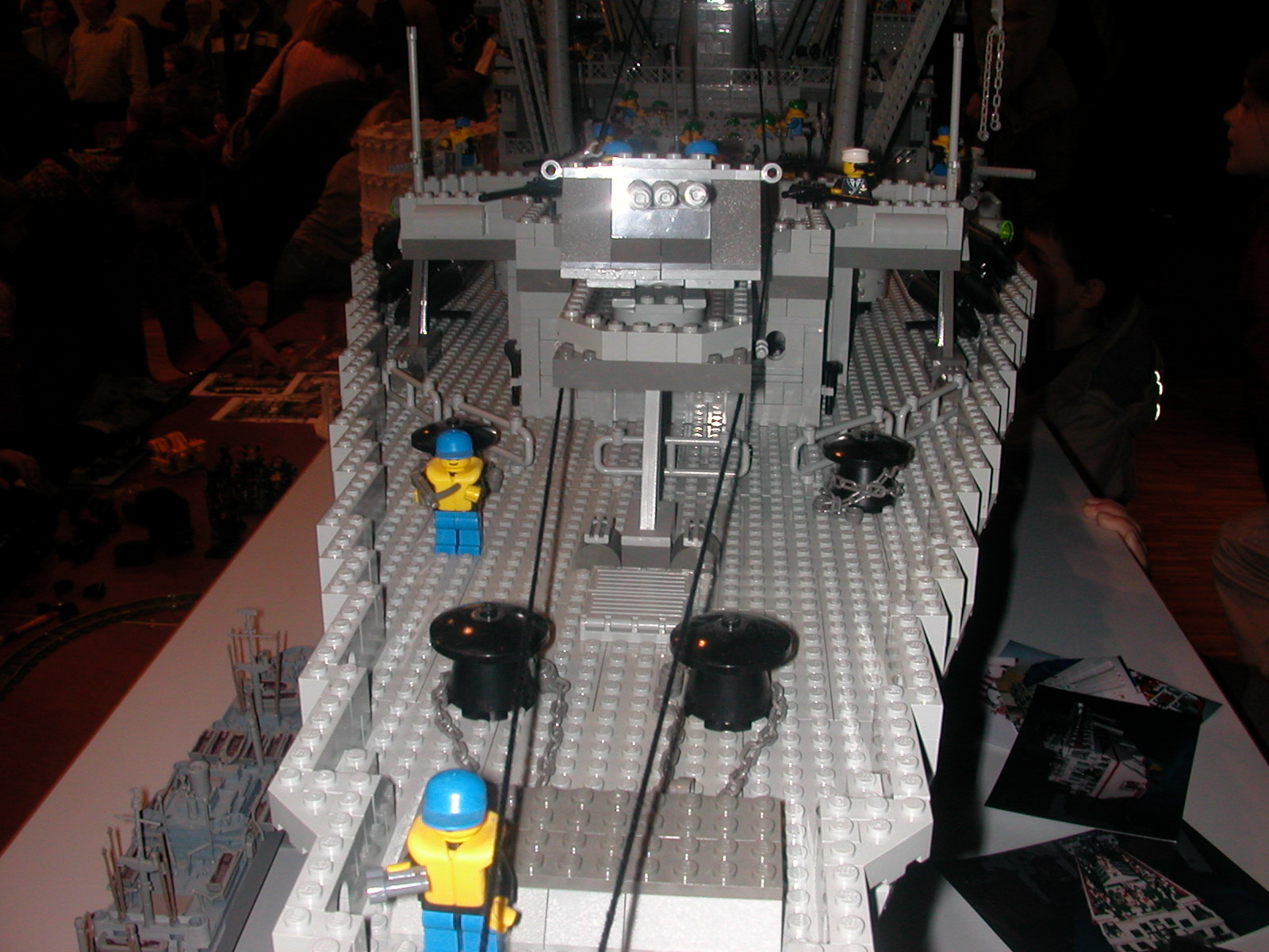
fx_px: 1356
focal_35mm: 37
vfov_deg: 38.7
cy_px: 476
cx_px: 634
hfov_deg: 50.1
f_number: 4.5
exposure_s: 1/59.9
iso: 100
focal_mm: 5.6
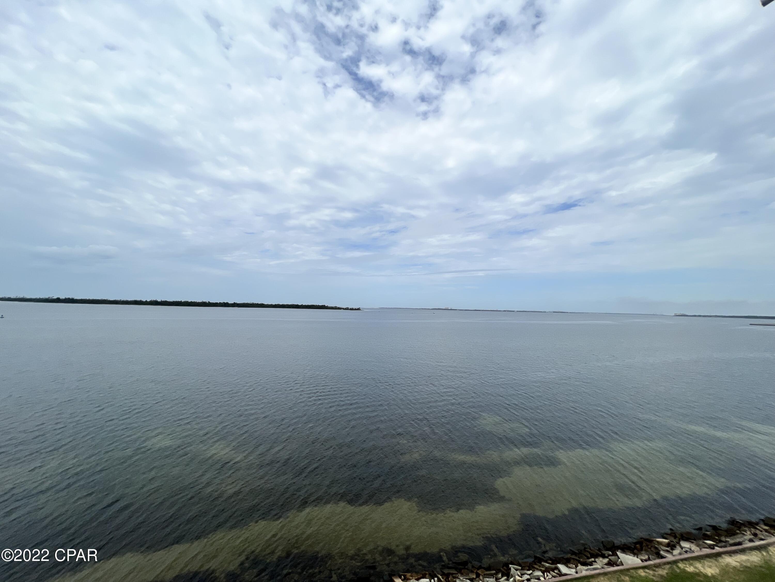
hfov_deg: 106.2
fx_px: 291
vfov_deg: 89.9
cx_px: 388
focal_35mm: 13
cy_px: 291
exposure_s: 1/3650
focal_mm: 1.57
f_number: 1.8
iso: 32
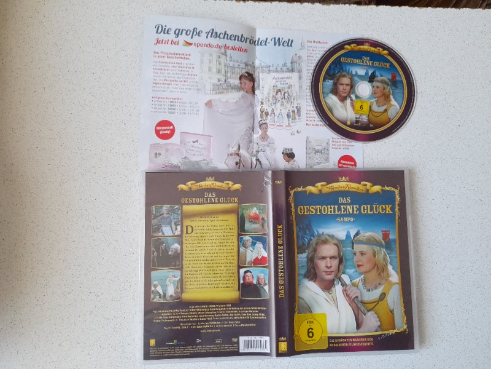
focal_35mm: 25
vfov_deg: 54.9
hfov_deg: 69.4
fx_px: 355
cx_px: 246
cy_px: 184
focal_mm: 4.6
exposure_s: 1/60
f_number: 2
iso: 250
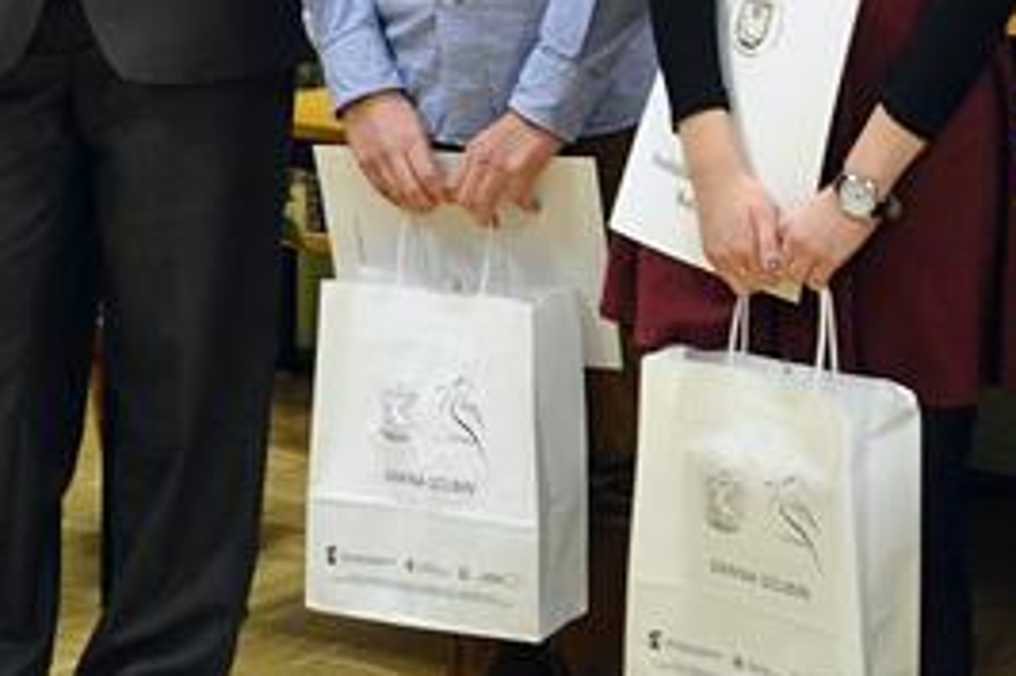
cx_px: 737
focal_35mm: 134
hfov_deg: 15.3
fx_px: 3779
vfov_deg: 10.1
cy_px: -120
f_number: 4.5
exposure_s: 1/80
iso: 2000
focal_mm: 28
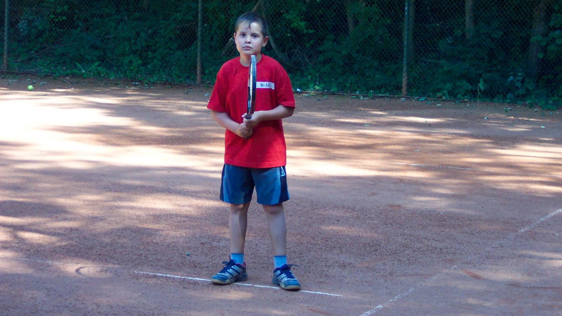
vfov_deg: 11.4
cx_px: 281
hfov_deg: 20.2
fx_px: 1580
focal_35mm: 106
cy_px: 144
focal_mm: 21.3
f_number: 4.8
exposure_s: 1/180
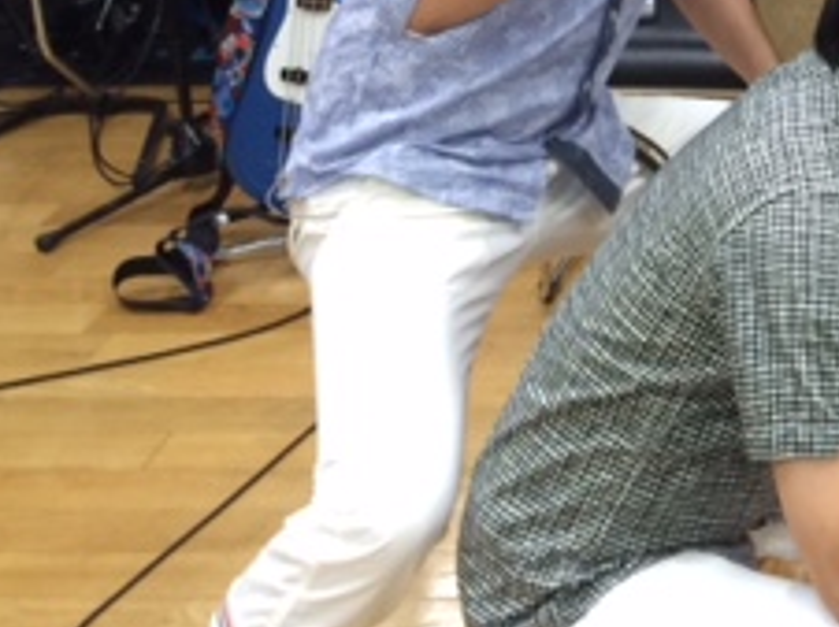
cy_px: -174
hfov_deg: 21.0
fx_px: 2058
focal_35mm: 85
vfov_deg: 16.4
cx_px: 1088
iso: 125
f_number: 2.2
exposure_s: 1/30
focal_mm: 4.12
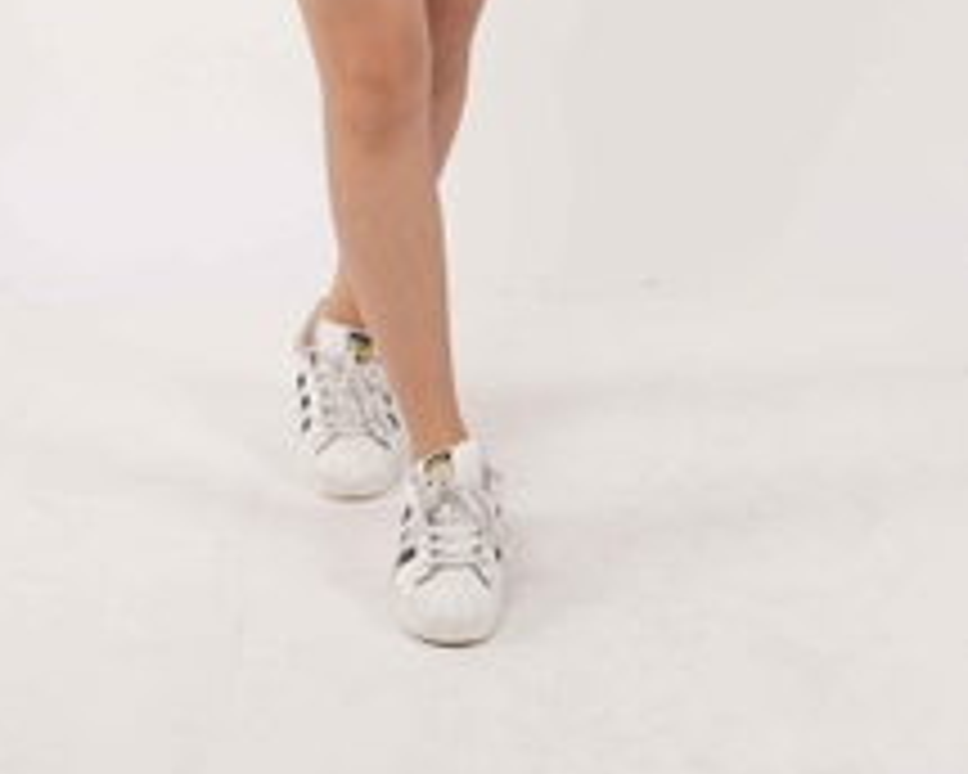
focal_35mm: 109
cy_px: -302
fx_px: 3123
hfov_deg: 17.6
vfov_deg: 13.5
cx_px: 387
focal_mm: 35
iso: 100
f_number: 4
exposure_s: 1/160
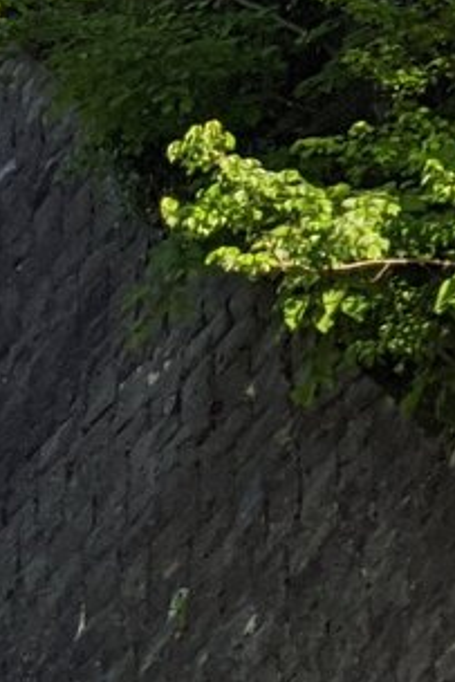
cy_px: -657
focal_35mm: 189
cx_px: 1558
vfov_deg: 10.1
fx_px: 3579
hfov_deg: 6.4
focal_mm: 4.38
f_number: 1.73
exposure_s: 1/1675
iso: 54
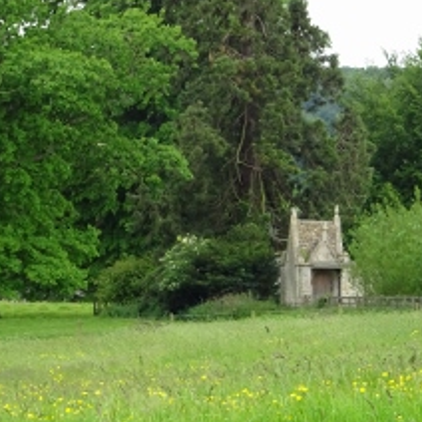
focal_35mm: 269
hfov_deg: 6.5
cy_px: 215
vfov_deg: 6.5
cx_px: 263
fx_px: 3710
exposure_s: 1/160
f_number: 5.6
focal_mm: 24.36
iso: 160
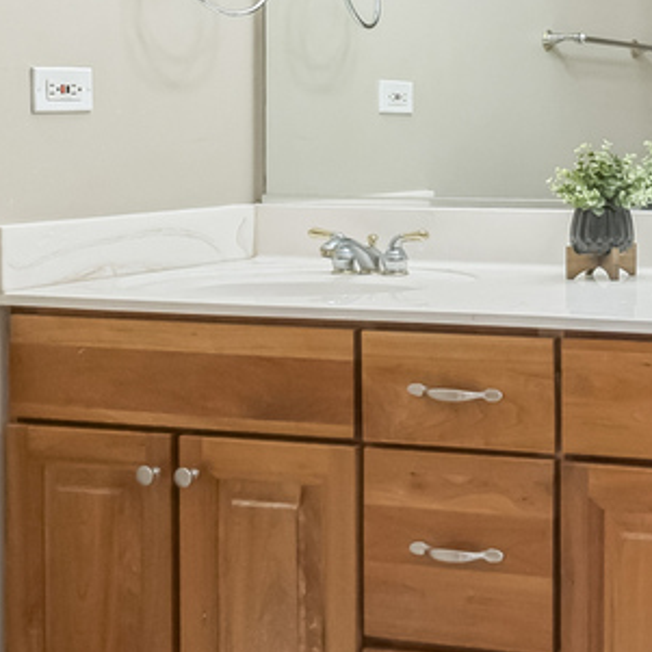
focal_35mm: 64
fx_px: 1364
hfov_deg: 23.2
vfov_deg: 26.5
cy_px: 154
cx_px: 895
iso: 400
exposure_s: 1/15
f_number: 8
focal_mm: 14
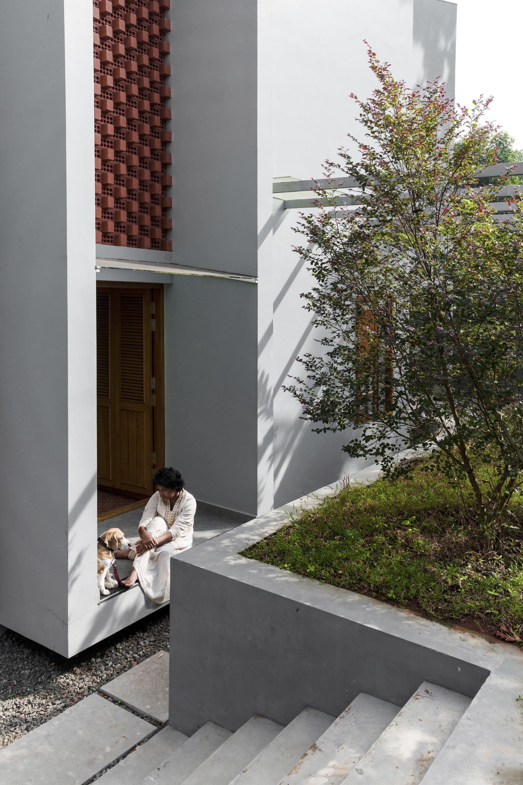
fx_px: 632
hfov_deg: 45.0
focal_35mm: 29
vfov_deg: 63.7
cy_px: 392
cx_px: 262
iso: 250
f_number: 9
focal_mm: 29
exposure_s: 1/160
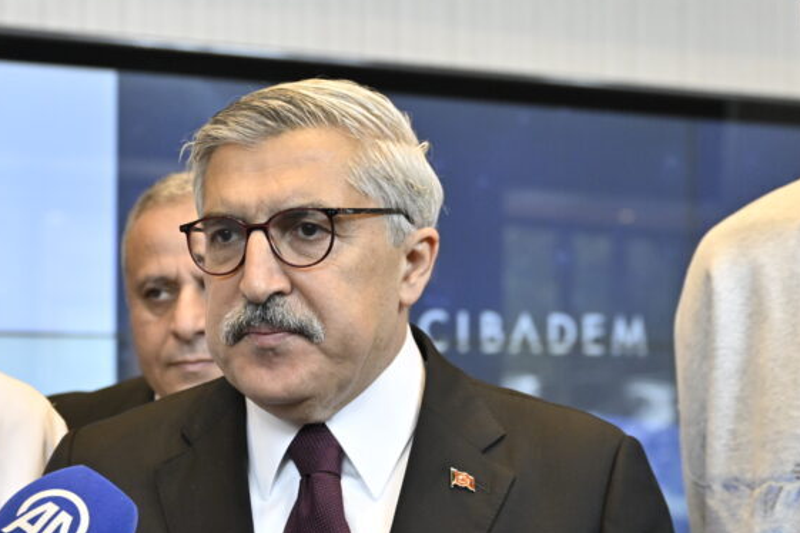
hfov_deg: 22.9
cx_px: 372
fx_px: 1978
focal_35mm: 89
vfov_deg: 15.3
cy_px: 348
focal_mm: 39
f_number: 3.2
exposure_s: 1/400
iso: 1600
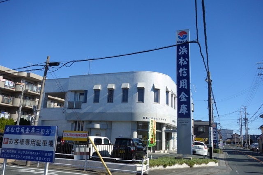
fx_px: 219
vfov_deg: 43.6
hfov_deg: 61.9
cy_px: 88
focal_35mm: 30
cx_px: 132
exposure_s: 1/800
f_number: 4.5
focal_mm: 11.32
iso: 125
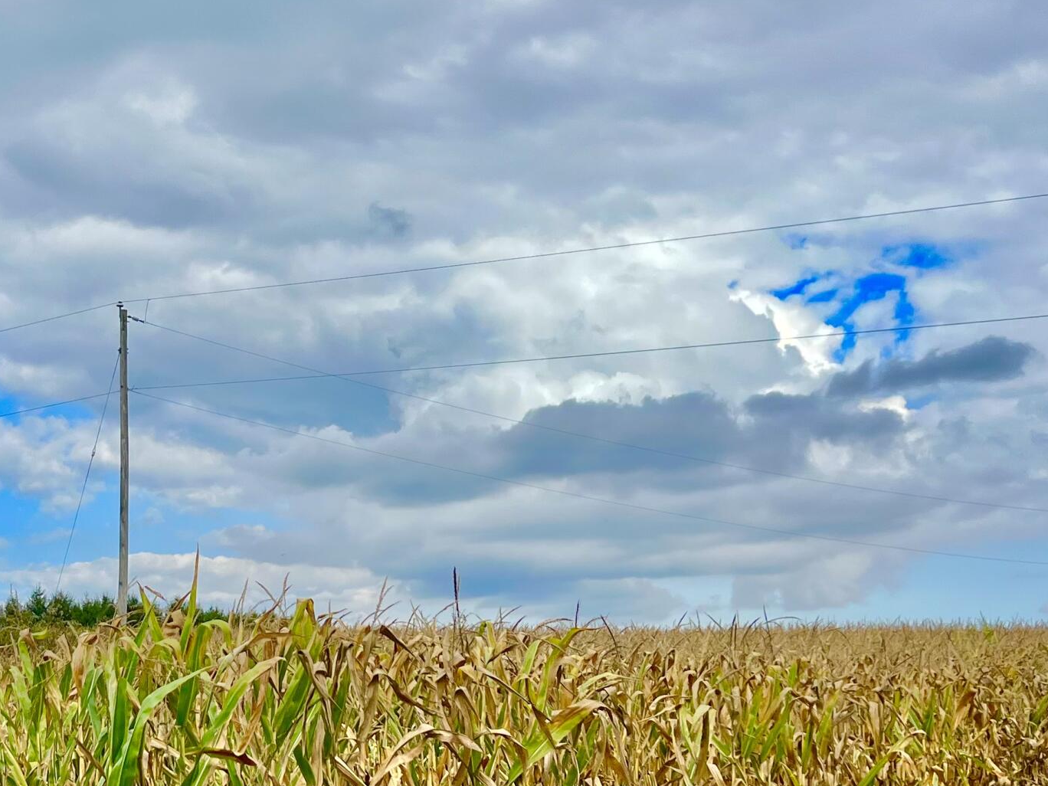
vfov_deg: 25.6
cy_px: 454
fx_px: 1726
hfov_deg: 32.9
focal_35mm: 57
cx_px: 225
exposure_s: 1/5319
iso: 50
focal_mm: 5.7
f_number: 1.5
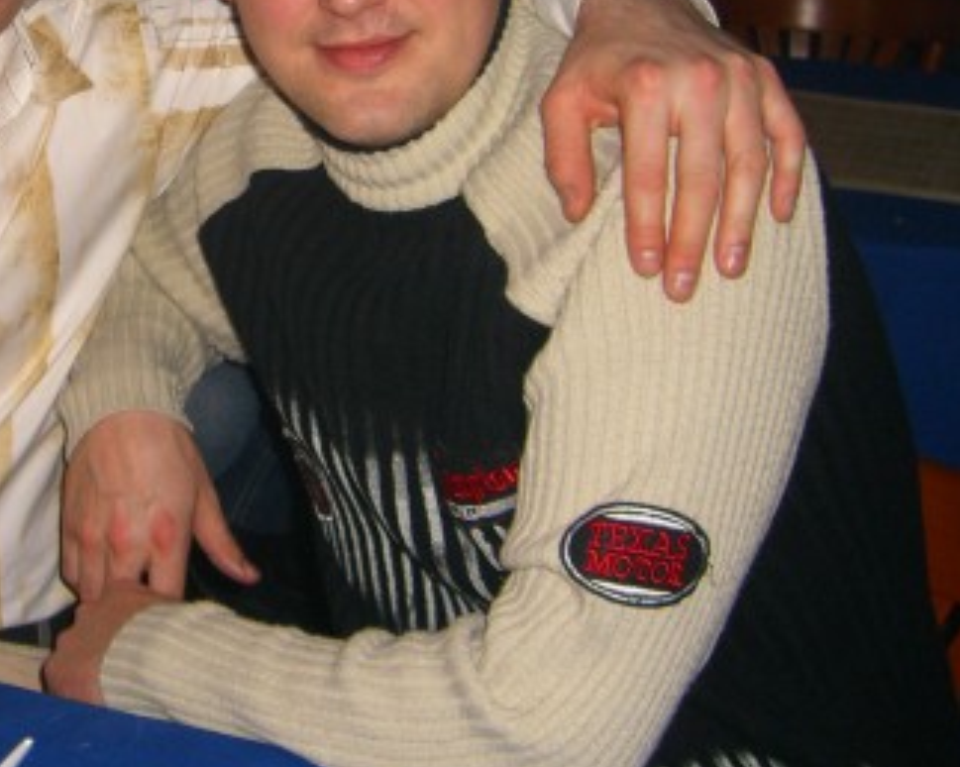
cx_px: 125
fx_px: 1959
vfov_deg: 21.9
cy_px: 152
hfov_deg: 26.7
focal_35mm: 69
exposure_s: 1/60
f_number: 2.8
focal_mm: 7.9
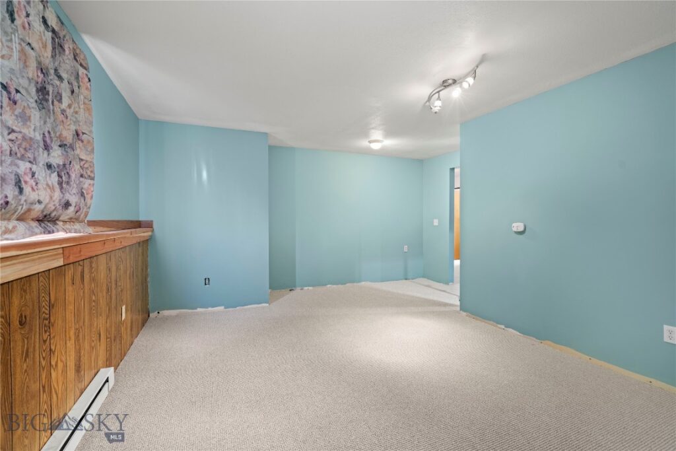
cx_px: 338
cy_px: 226
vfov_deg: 73.8
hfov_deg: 96.7
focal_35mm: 16
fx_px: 300
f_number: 7.1
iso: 200
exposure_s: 3.2
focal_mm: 16
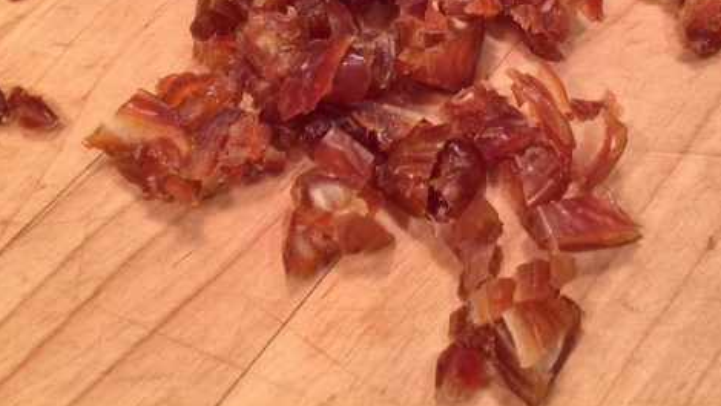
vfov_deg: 27.0
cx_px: 437
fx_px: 823
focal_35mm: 43
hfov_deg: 47.0
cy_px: 54
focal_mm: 4.15
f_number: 2.2
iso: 80
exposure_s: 1/15
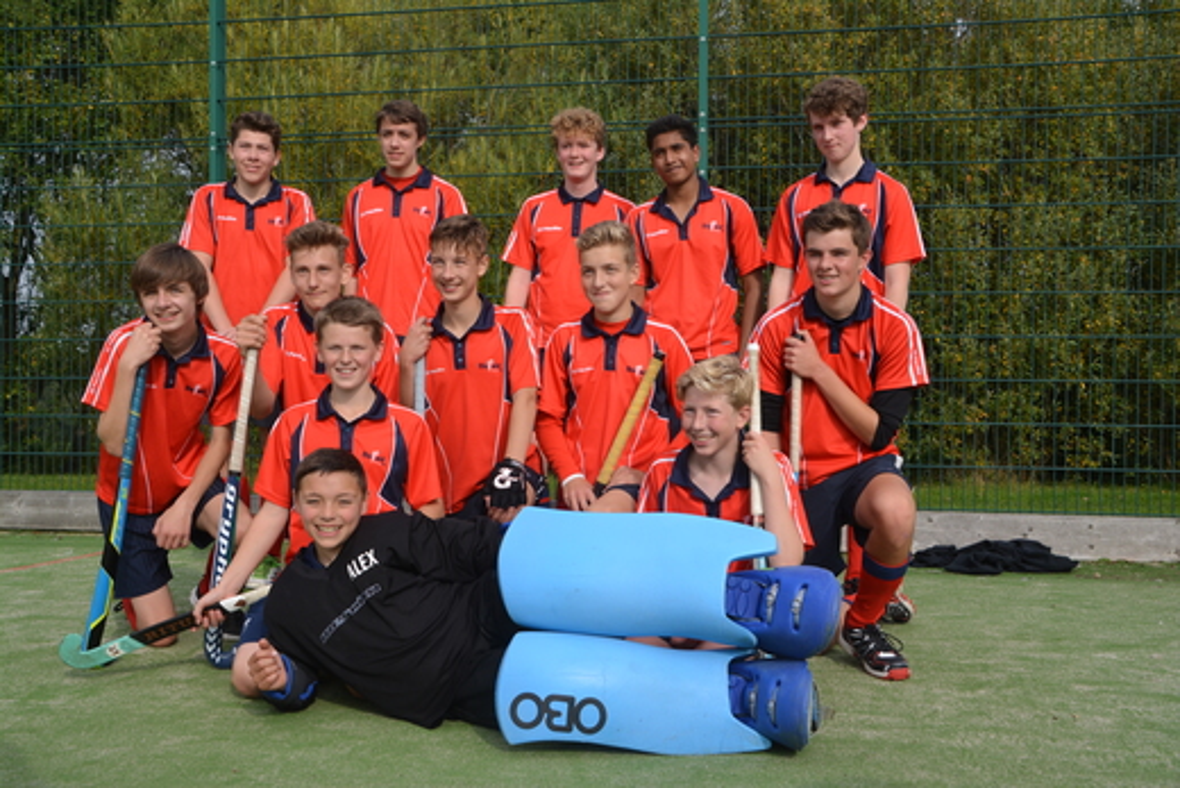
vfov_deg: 35.5
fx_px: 1229
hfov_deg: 51.3
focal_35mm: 38
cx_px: 590
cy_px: 394
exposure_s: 1/250
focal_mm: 25
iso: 125
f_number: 8
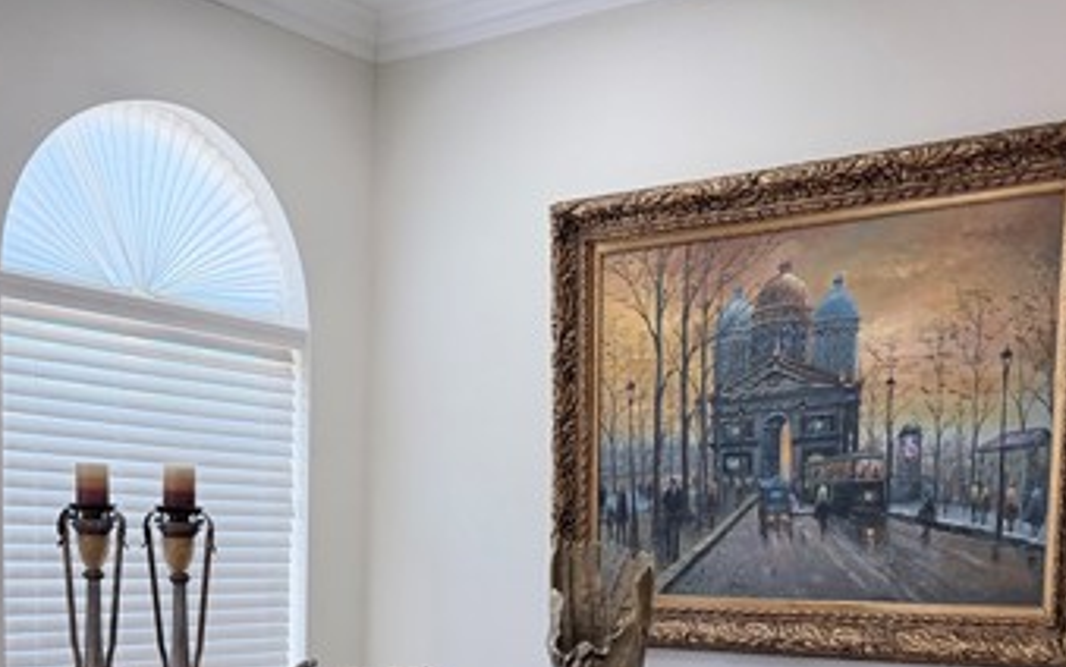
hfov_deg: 41.8
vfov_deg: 25.2
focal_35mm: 48
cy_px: 714
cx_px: 506
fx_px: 1395
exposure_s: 1/184
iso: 200
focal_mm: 6.76
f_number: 1.78
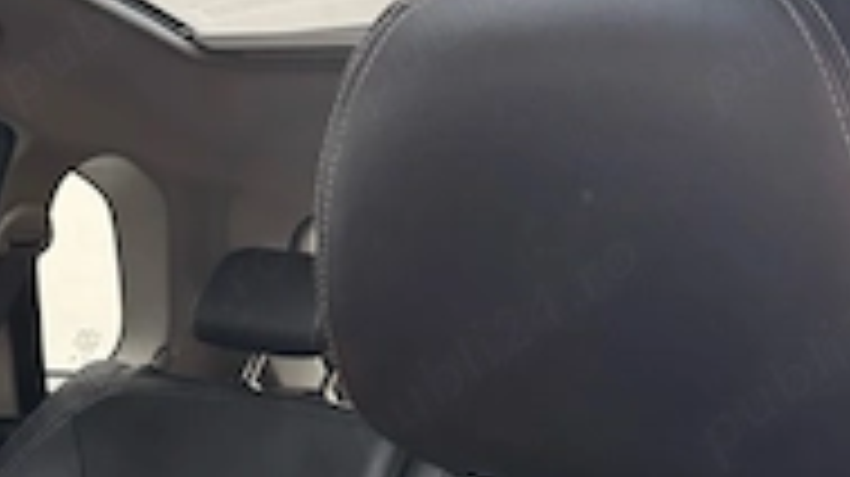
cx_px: 234
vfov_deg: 19.6
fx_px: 1351
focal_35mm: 60
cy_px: 50
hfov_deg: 34.3
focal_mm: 5.96
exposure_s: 1/50
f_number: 1.6
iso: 200
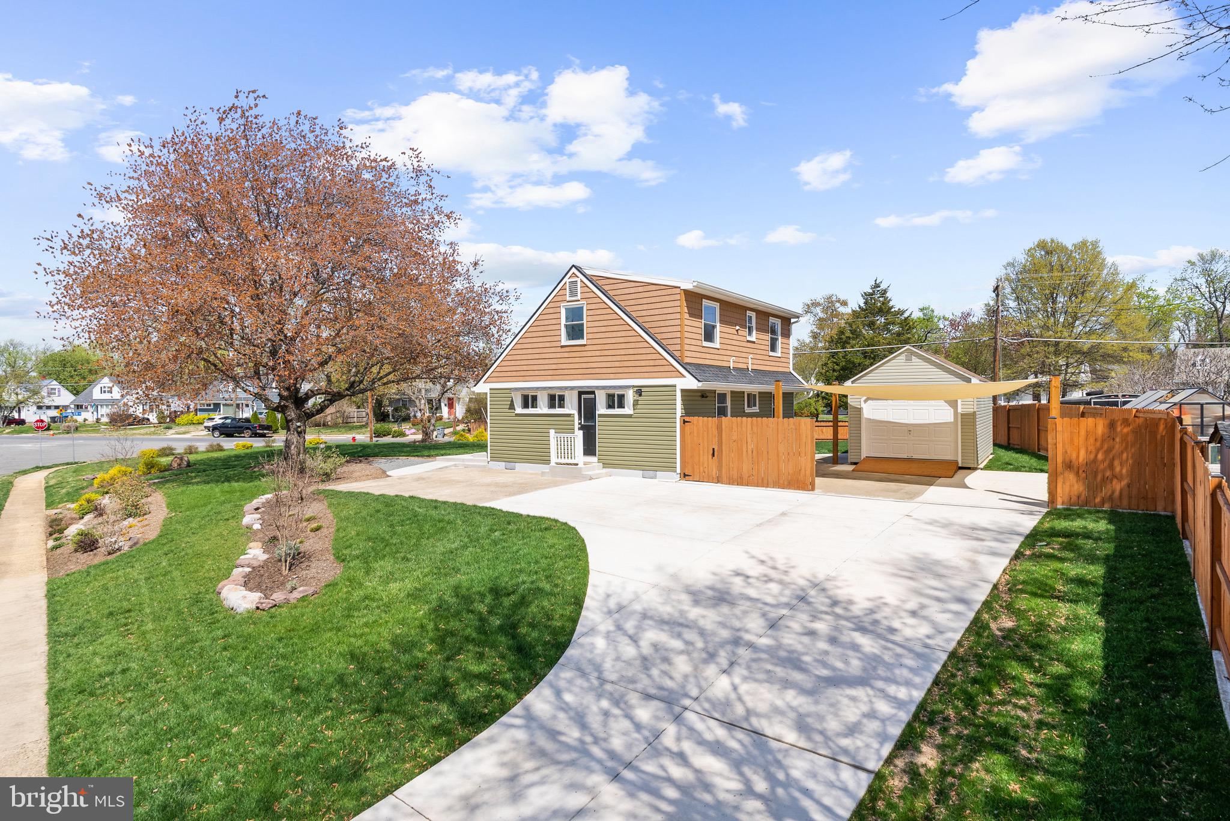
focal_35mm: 20
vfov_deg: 62.0
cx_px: 615
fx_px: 684
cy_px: 410
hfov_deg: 84.0
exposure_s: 1/320
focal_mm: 20
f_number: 8
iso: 200
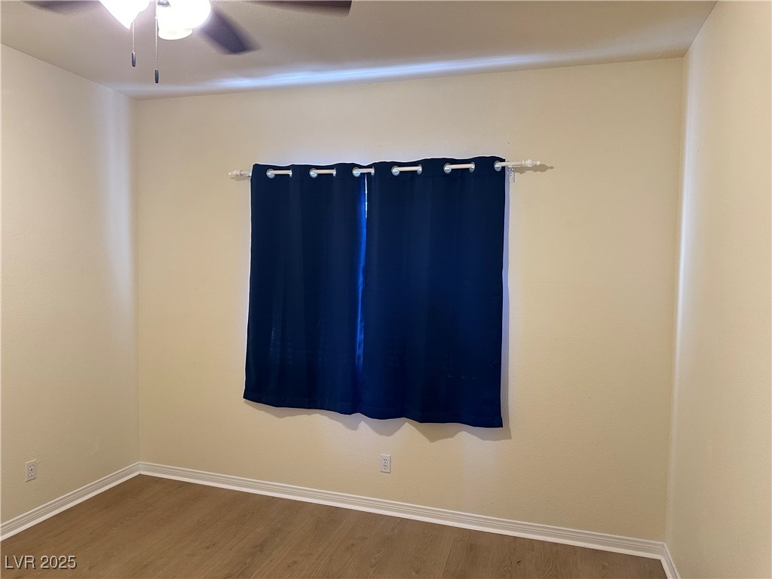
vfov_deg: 56.8
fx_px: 535
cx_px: 386
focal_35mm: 24
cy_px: 290
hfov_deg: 71.6
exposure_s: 1/60
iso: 320
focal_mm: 6.86
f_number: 1.78
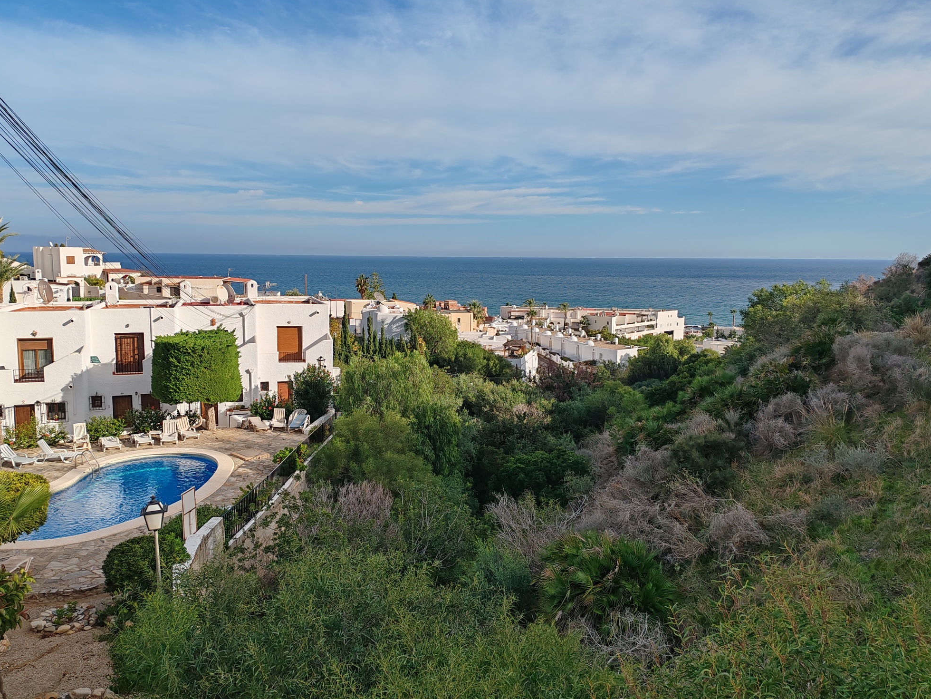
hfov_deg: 63.4
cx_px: 451
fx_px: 753
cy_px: 341
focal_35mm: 28
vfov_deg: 49.8
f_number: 1.9
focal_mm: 6.12
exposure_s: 1/1200
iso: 50
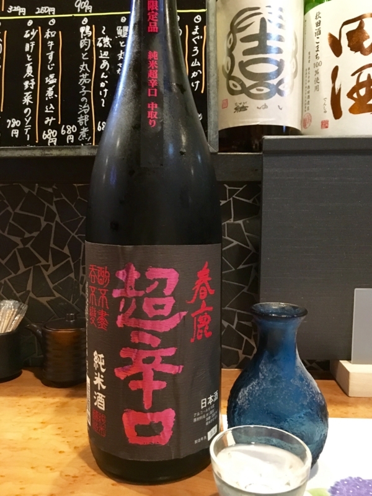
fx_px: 416
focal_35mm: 29
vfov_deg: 61.7
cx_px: 186
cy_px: 248
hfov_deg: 48.2
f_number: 2.2
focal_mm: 4.15
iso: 250
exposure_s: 1/15
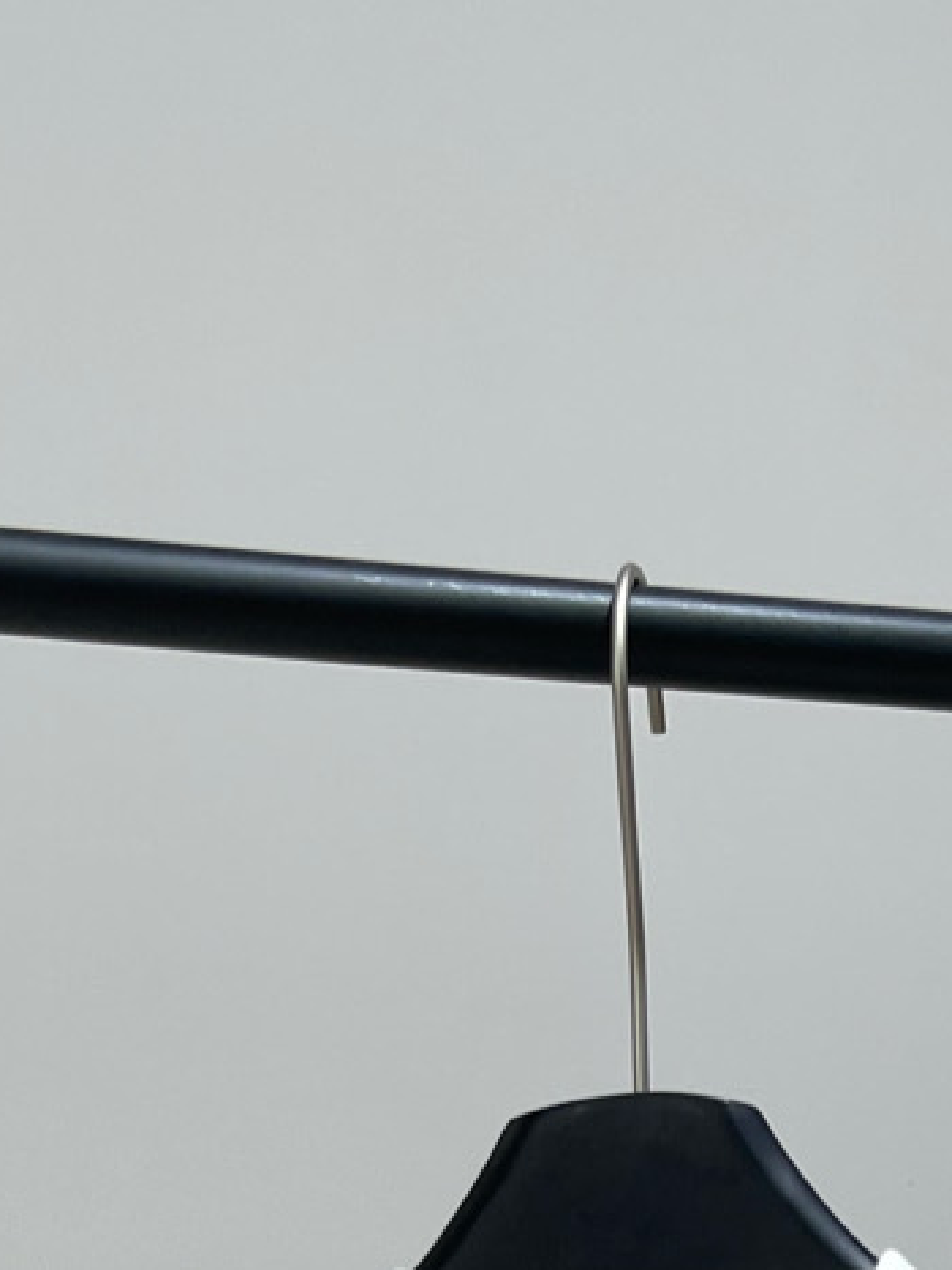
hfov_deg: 15.5
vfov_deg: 17.2
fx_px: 3485
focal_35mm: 95
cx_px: 658
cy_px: 2229
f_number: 1.6
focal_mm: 5.1
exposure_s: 1/199
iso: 32
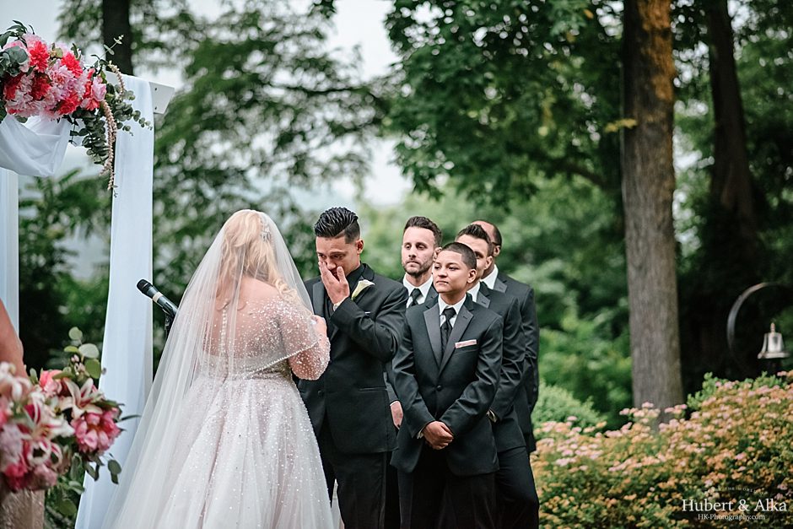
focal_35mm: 85
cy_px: 264
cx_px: 396
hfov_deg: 23.9
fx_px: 1873
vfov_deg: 16.1
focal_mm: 85
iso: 1000
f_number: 1.8
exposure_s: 1/400
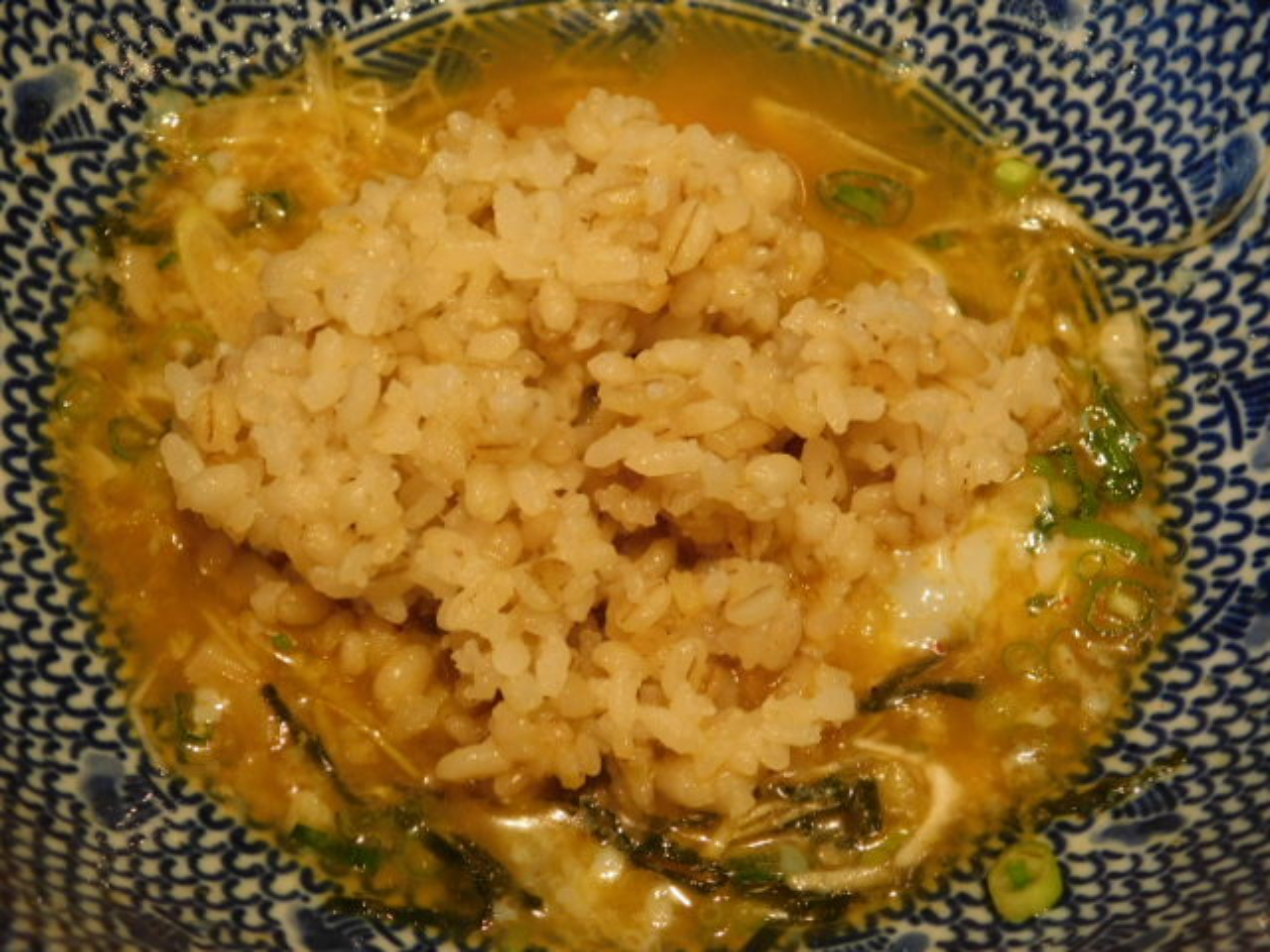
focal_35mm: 59
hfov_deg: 32.7
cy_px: 476
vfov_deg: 24.8
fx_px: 2165
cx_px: 635
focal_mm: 10.4
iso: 280
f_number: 4
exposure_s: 1/30
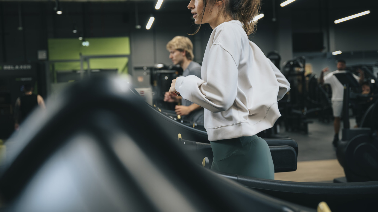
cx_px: 187
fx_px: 451
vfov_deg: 26.5
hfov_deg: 45.5
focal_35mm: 45
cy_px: 88
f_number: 2.8
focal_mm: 42
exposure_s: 1/250
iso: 800
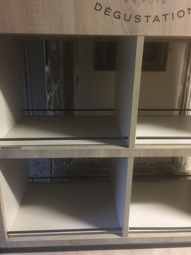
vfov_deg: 61.7
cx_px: 96
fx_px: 213
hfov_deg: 48.2
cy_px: 128
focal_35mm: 29
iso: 500
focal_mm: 4.15
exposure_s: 1/17
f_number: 2.2
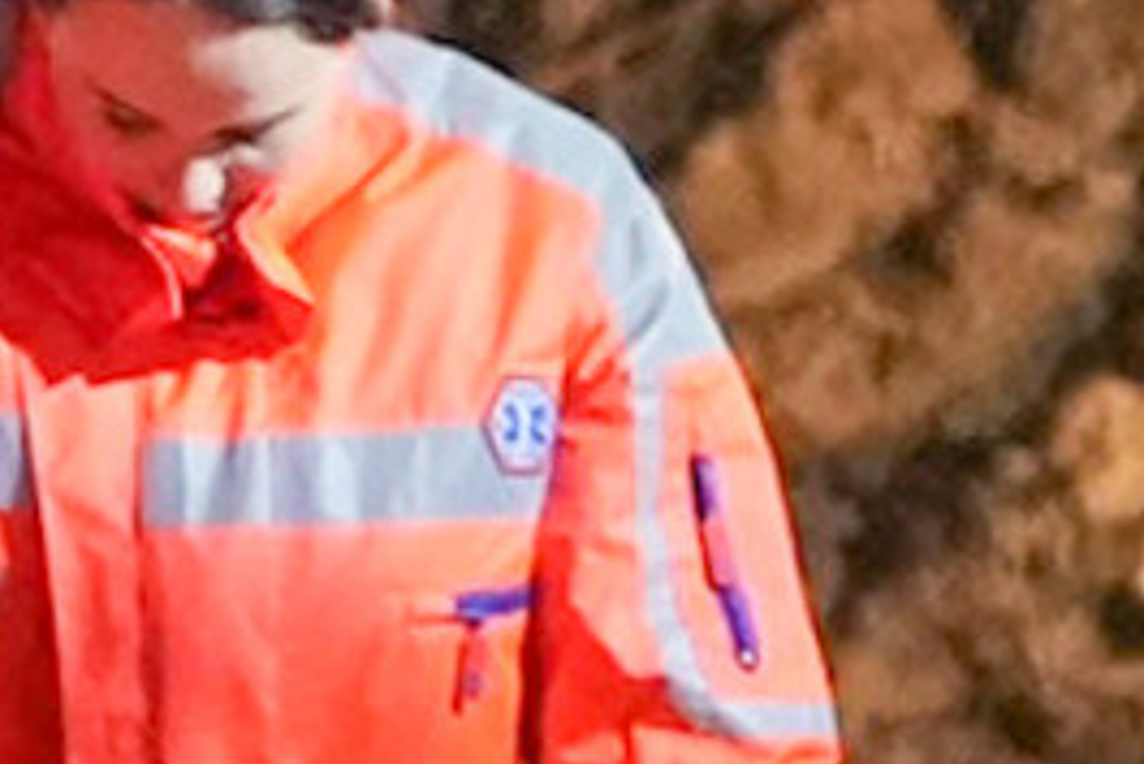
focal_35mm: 6509
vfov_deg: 0.2
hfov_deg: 0.3
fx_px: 206946
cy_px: 503
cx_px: 2184
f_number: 6.3
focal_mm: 600
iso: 12800
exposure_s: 1/25
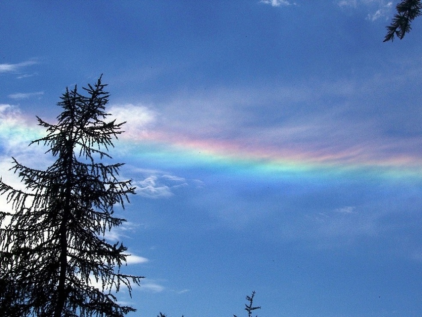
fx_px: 1000
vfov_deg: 18.0
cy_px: 158
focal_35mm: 82
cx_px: 211
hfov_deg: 23.8
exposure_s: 1/660
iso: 80
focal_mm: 13.5
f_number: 7.6
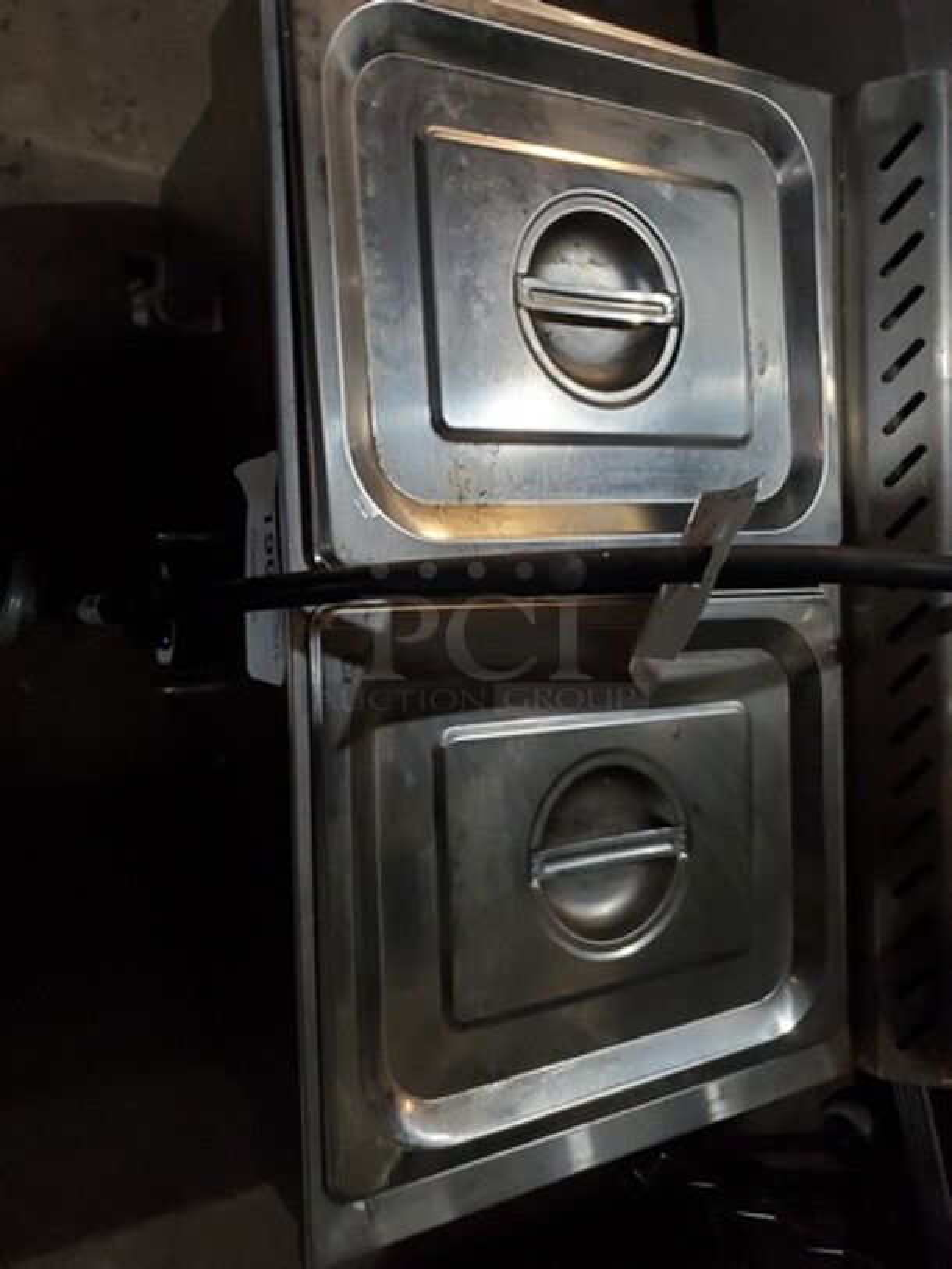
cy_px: 634
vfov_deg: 67.3
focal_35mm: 26
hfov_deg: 53.1
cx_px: 476
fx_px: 953
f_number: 1.5
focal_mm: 4.3
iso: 400
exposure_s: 1/40
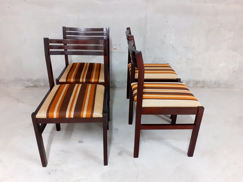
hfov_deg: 63.4
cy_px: 92
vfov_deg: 49.7
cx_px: 119
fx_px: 197
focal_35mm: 28
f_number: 1.9
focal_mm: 3.6
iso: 320
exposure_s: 1/25
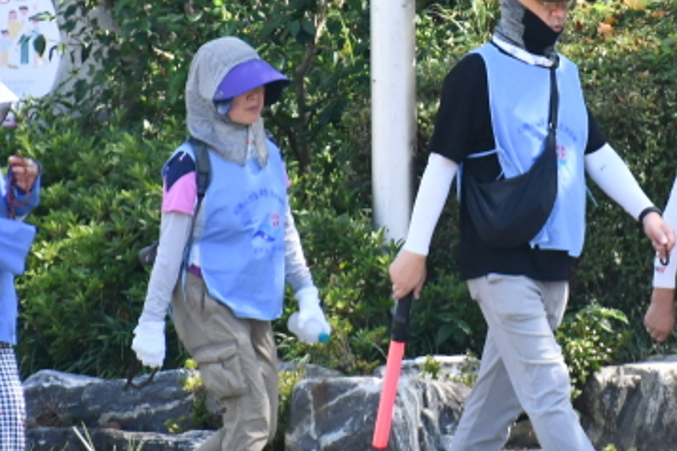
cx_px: 504
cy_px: 87
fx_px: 23110
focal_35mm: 1229
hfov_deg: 1.7
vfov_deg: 1.1
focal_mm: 280
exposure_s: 1/800
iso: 800
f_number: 7.1
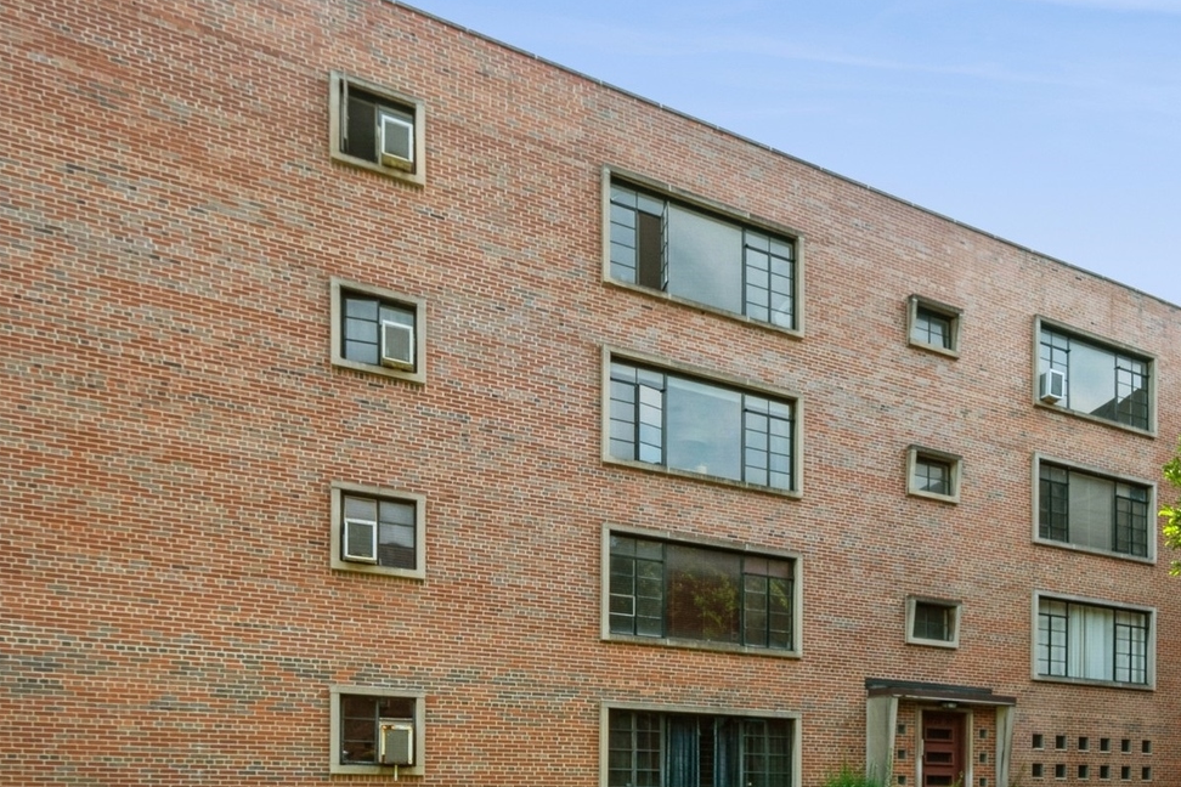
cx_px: 859
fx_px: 820
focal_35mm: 25
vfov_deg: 49.2
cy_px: 591
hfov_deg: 67.8
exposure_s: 1/80
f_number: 8
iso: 100
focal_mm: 10
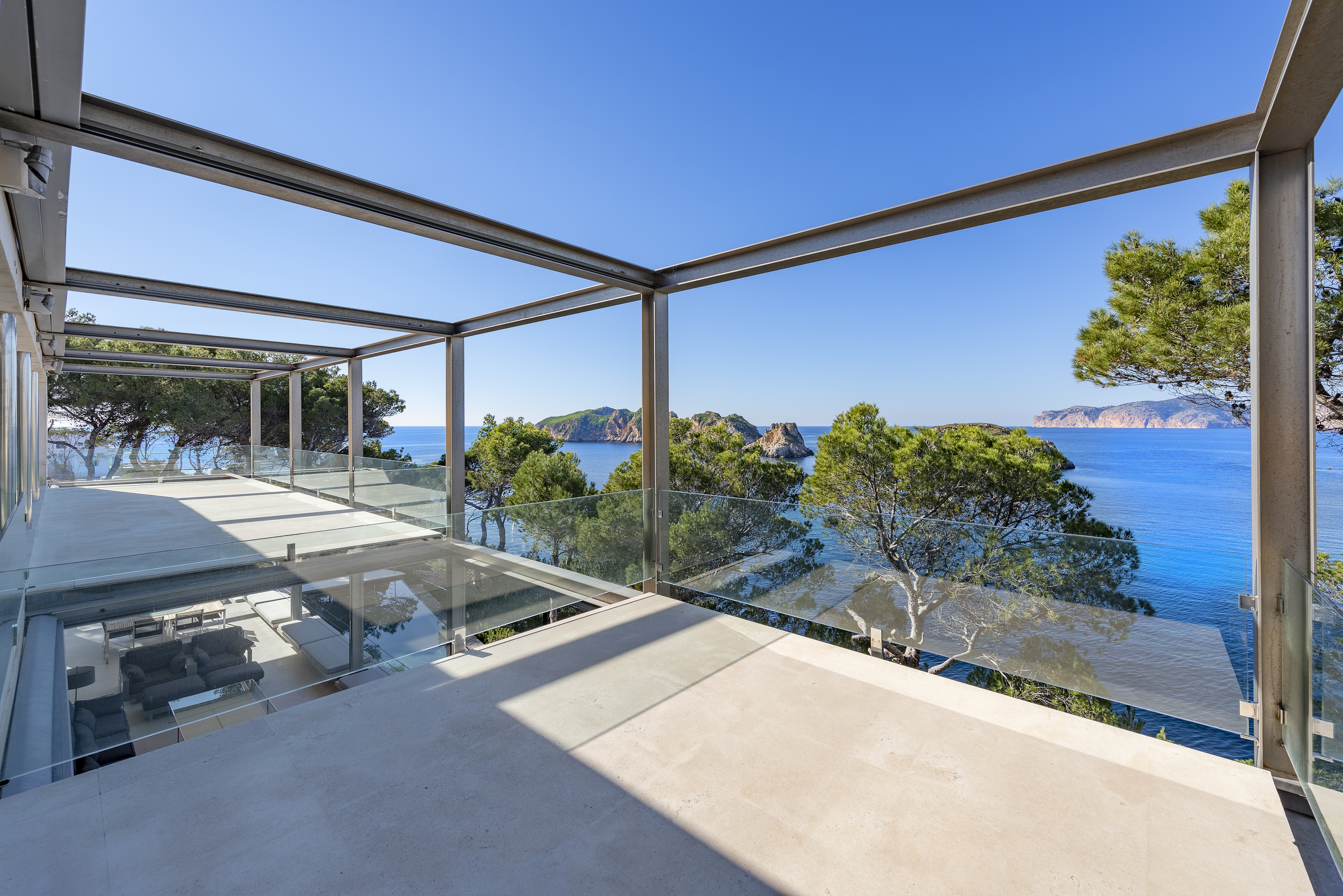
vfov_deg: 81.3
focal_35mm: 14
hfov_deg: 104.2
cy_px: 448
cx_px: 672
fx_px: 522
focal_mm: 14
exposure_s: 1/320
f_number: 8
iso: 100
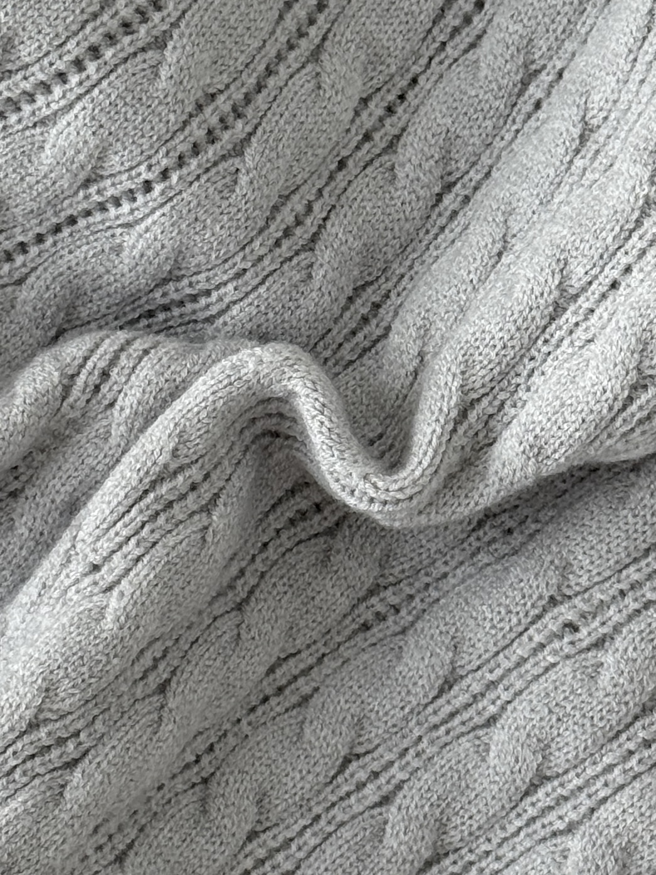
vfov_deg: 39.7
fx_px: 1213
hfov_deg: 30.3
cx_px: 328
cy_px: 438
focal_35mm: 48
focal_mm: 6.76
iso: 50
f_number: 1.78
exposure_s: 1/178
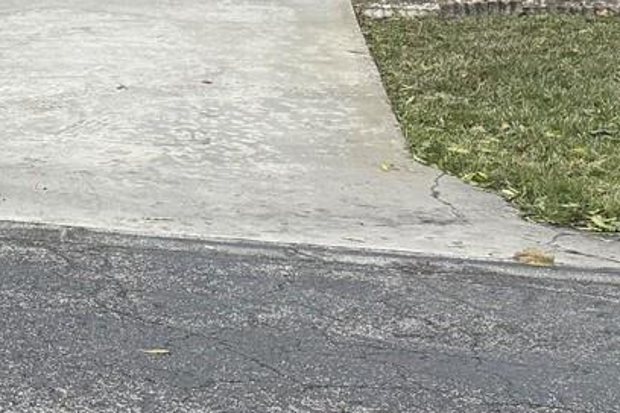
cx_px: -366
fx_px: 1688
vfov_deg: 13.7
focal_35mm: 98
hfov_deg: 18.1
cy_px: -14
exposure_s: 1/3021
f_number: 1.78
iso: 100
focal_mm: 6.76
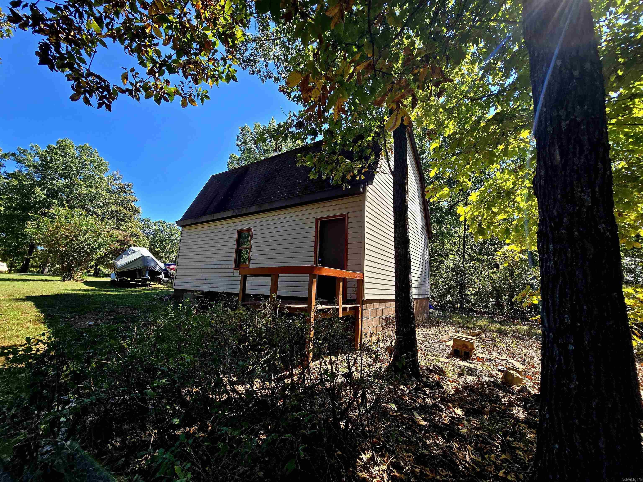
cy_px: 241
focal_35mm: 13
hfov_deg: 106.2
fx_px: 241
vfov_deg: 89.9
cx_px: 322
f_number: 2.2
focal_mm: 2.2
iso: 50
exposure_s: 1/667
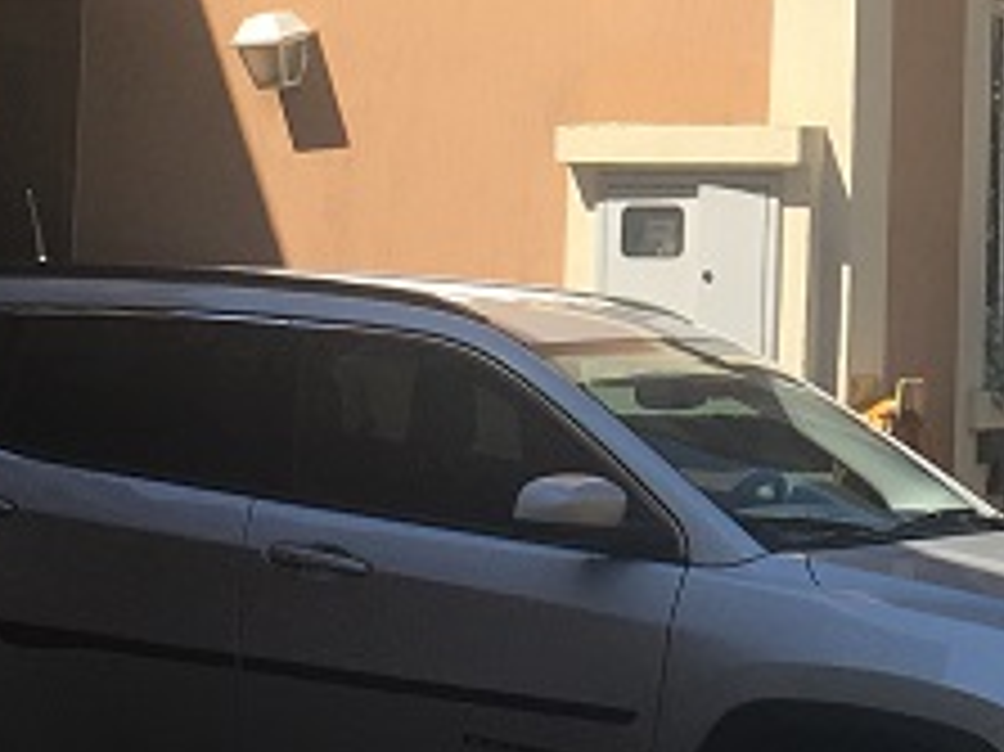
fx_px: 3768
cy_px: 27
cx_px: 1103
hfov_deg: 14.8
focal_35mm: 130
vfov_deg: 11.3
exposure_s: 1/1083
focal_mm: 4.15
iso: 25
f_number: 2.2
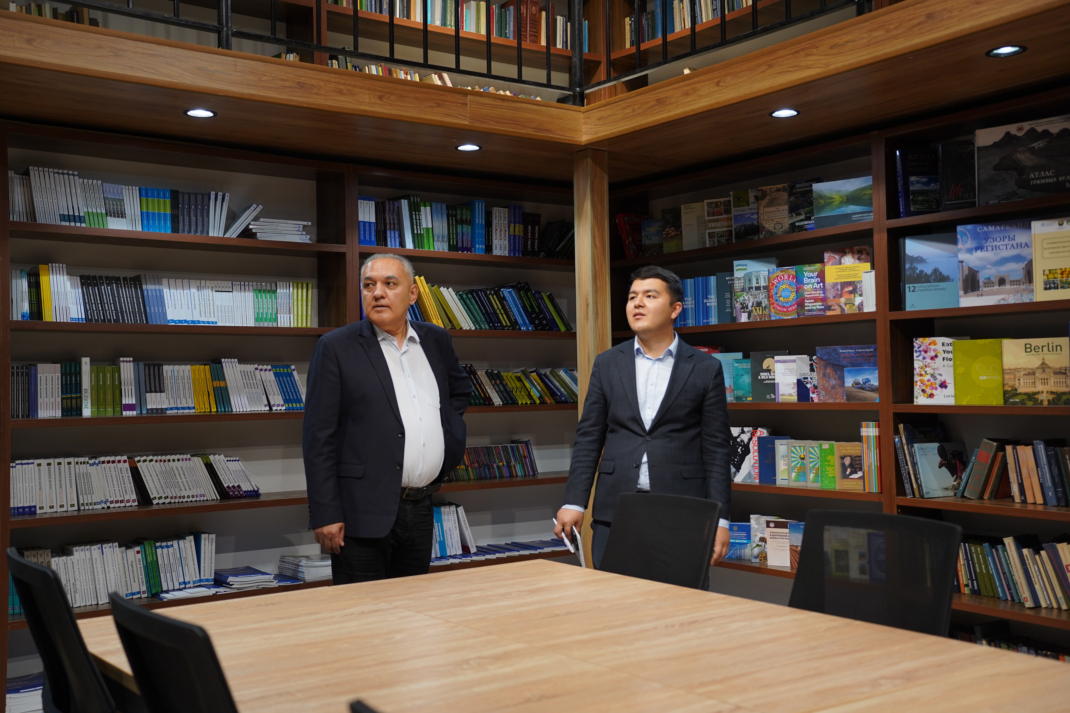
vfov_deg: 34.2
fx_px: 1159
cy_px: 356
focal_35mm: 39
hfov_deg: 49.6
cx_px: 535
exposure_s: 1/100
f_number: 2.8
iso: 500
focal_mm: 39
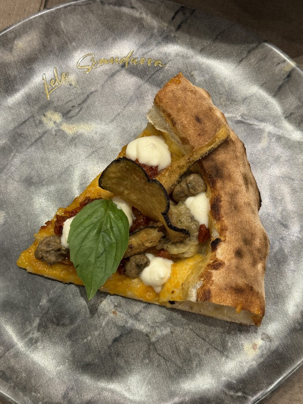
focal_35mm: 48
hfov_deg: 30.3
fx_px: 560
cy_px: 202
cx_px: 152
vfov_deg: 39.7
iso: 125
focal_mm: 6.76
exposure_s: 1/50
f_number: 1.78
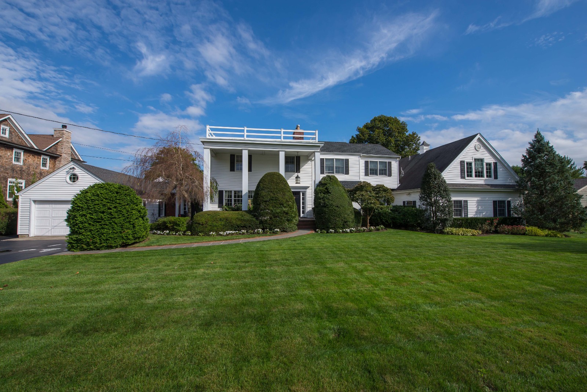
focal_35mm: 14
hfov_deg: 104.2
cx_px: 294
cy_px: 196
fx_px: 228
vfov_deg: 81.3
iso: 400
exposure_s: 1/1000
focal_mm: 14
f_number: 8
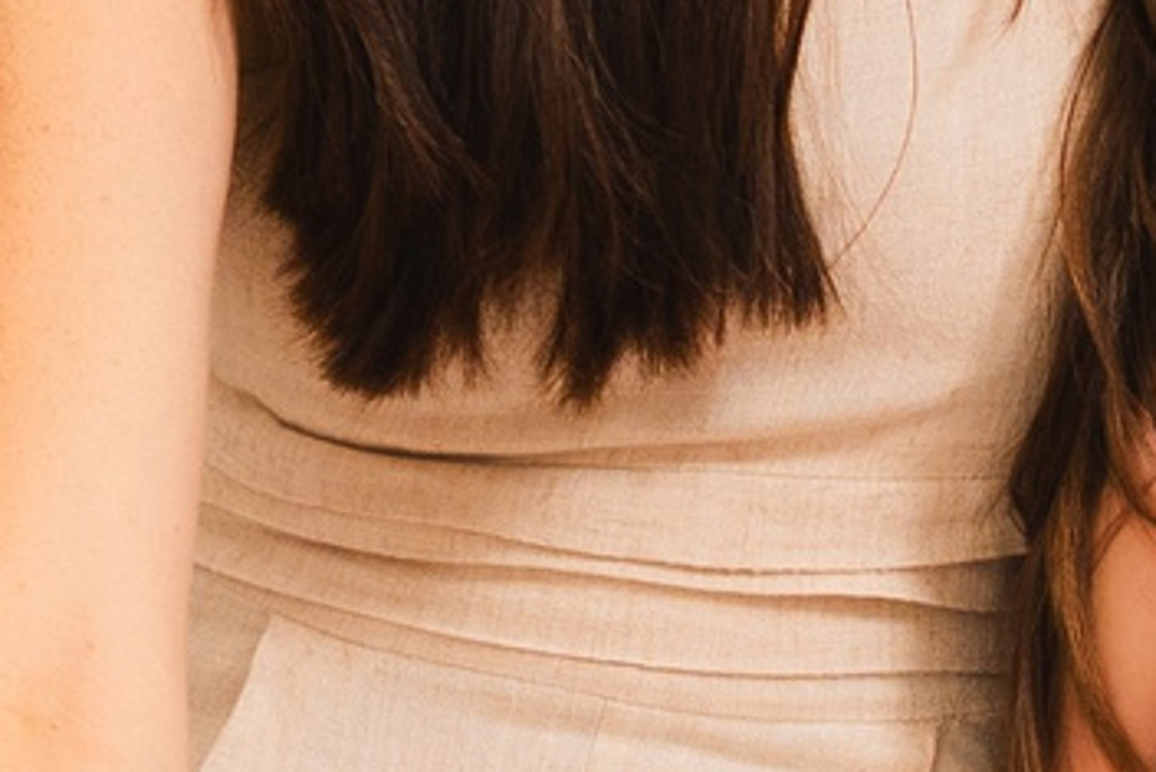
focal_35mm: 364
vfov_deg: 3.8
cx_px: 1764
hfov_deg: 5.6
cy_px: 790
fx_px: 11693
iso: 250
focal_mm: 50
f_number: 3.2
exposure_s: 1/200
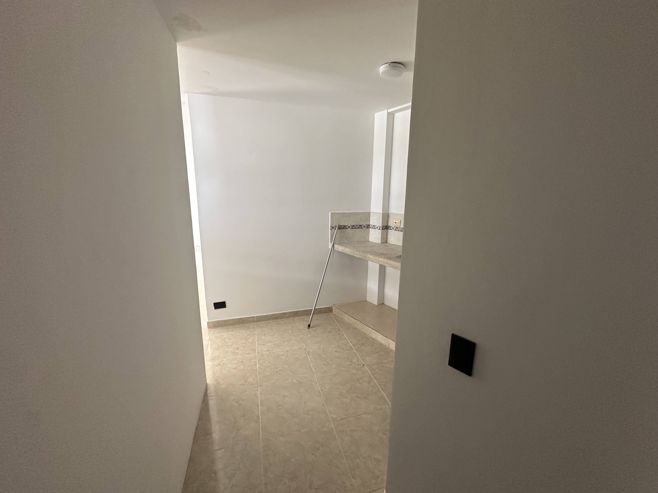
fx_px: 266
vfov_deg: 85.7
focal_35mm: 14
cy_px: 246
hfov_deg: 102.1
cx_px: 329
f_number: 2.2
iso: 320
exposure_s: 1/99
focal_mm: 2.22
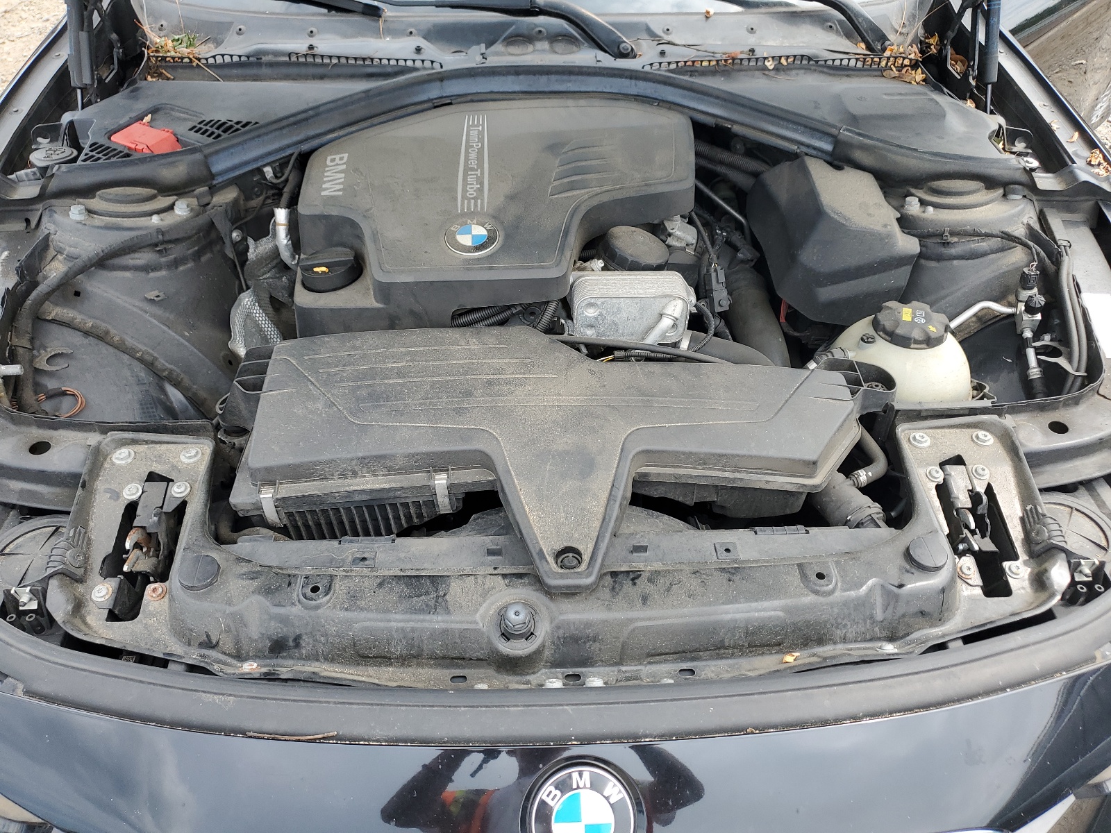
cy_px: 416
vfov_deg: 53.1
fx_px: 834
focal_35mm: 26
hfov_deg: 67.3
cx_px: 556
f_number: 1.5
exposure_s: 1/526
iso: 50
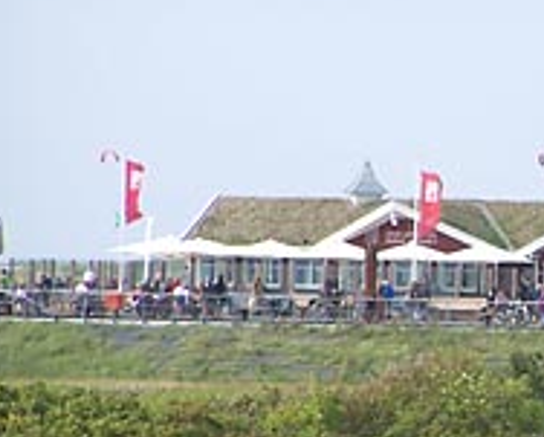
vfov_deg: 2.3
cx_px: 587
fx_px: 10917
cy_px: 307
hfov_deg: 2.9
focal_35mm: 677
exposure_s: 1/400
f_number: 3.4
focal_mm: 47.7
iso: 64
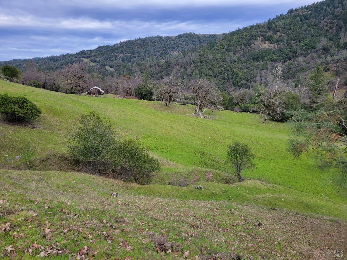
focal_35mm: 26
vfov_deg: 53.1
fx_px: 261
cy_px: 130
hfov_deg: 67.3
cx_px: 174
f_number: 1.8
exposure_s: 1/1105
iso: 40
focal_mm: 5.4
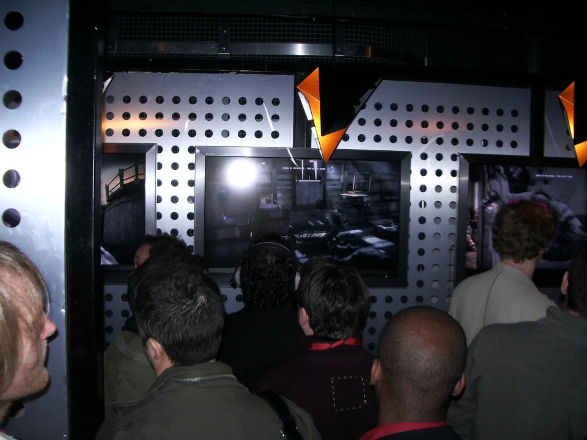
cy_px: 220
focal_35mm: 35
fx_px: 594
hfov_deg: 52.6
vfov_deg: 40.7
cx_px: 294
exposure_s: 1/40
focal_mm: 5.8
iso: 100
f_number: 2.6
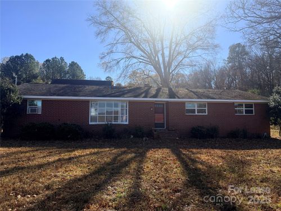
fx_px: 195
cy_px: 106
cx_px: 140
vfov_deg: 56.8
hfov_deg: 71.6
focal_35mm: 24
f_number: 1.78
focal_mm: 6.76
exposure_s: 1/5319
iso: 100
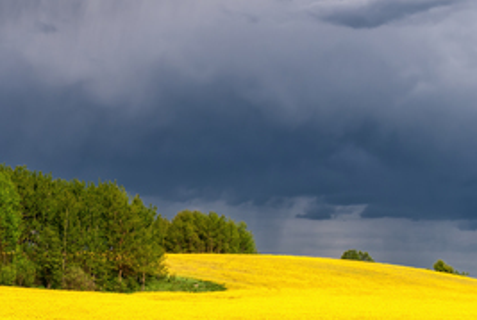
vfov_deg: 13.3
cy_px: 110
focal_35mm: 103
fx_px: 1367
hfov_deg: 19.7
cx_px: 134
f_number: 9
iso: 100
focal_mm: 35
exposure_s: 1/200
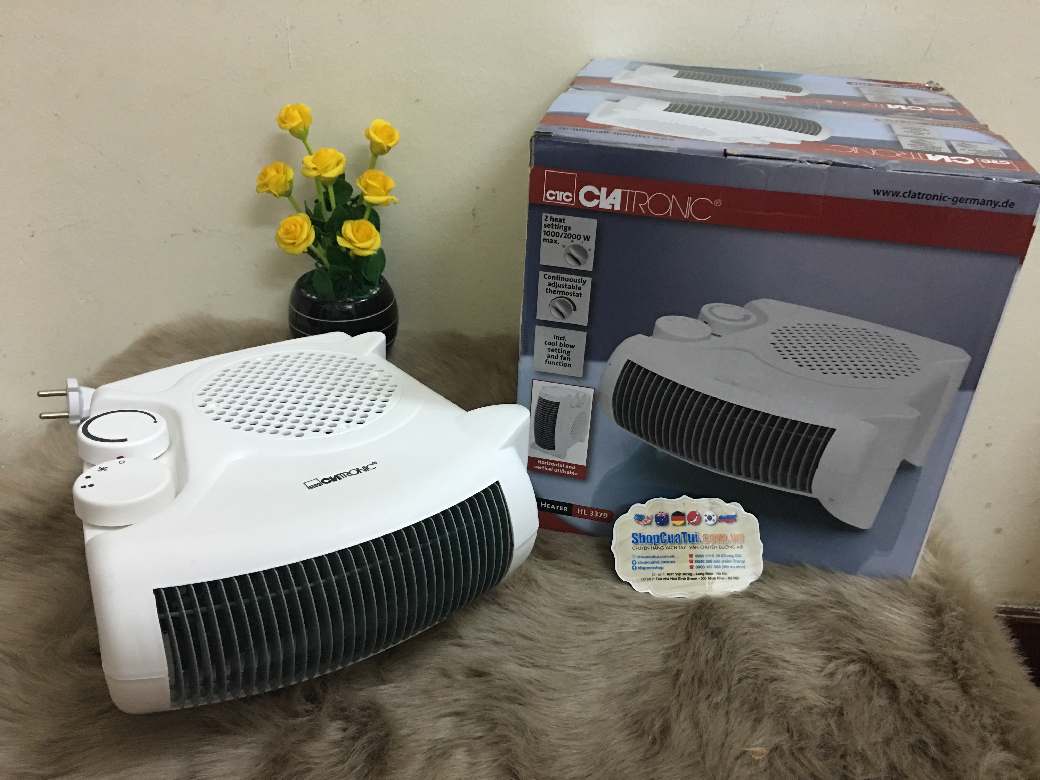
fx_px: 871
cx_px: 520
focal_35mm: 29
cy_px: 390
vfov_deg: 48.2
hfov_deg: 61.7
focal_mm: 4.15
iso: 80
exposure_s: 1/10
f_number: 2.2
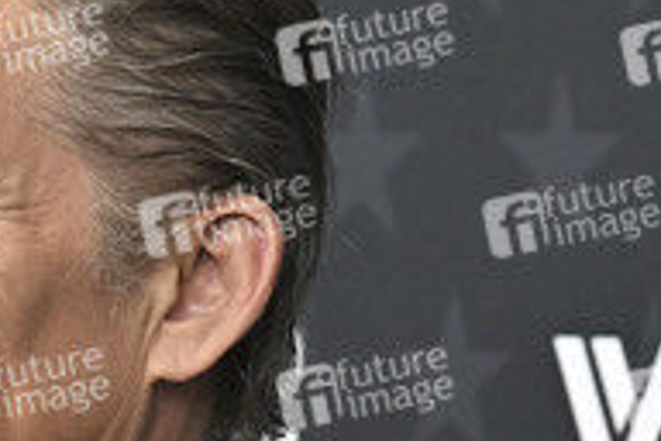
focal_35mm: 529
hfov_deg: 3.9
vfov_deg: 2.6
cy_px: 303
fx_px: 9712
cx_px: -71
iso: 1250
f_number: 5.6
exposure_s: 1/320
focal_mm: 150
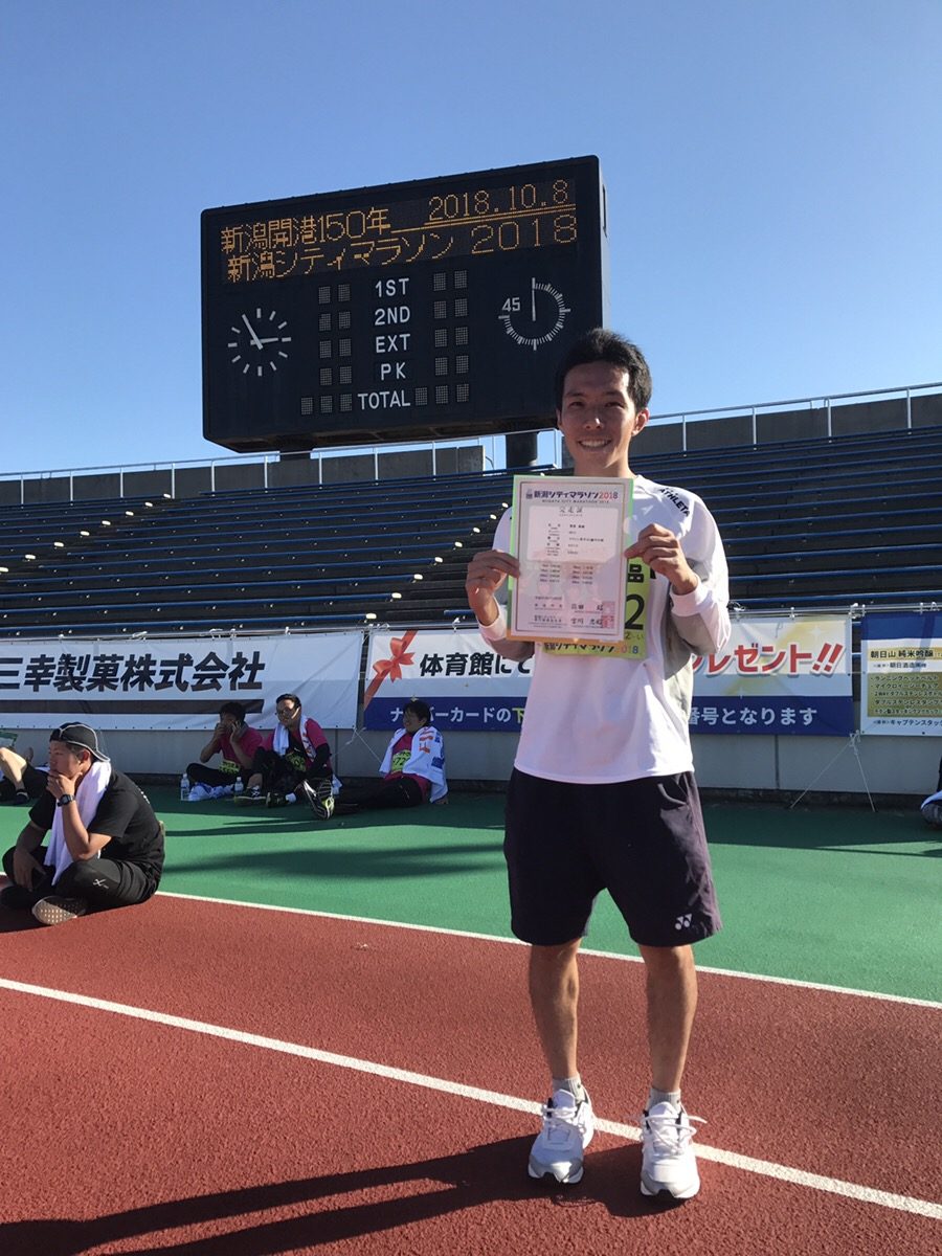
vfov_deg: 63.4
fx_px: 1016
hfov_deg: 49.7
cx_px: 471
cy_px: 628
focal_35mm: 28
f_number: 1.8
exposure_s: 1/1350
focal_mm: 3.99
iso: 20
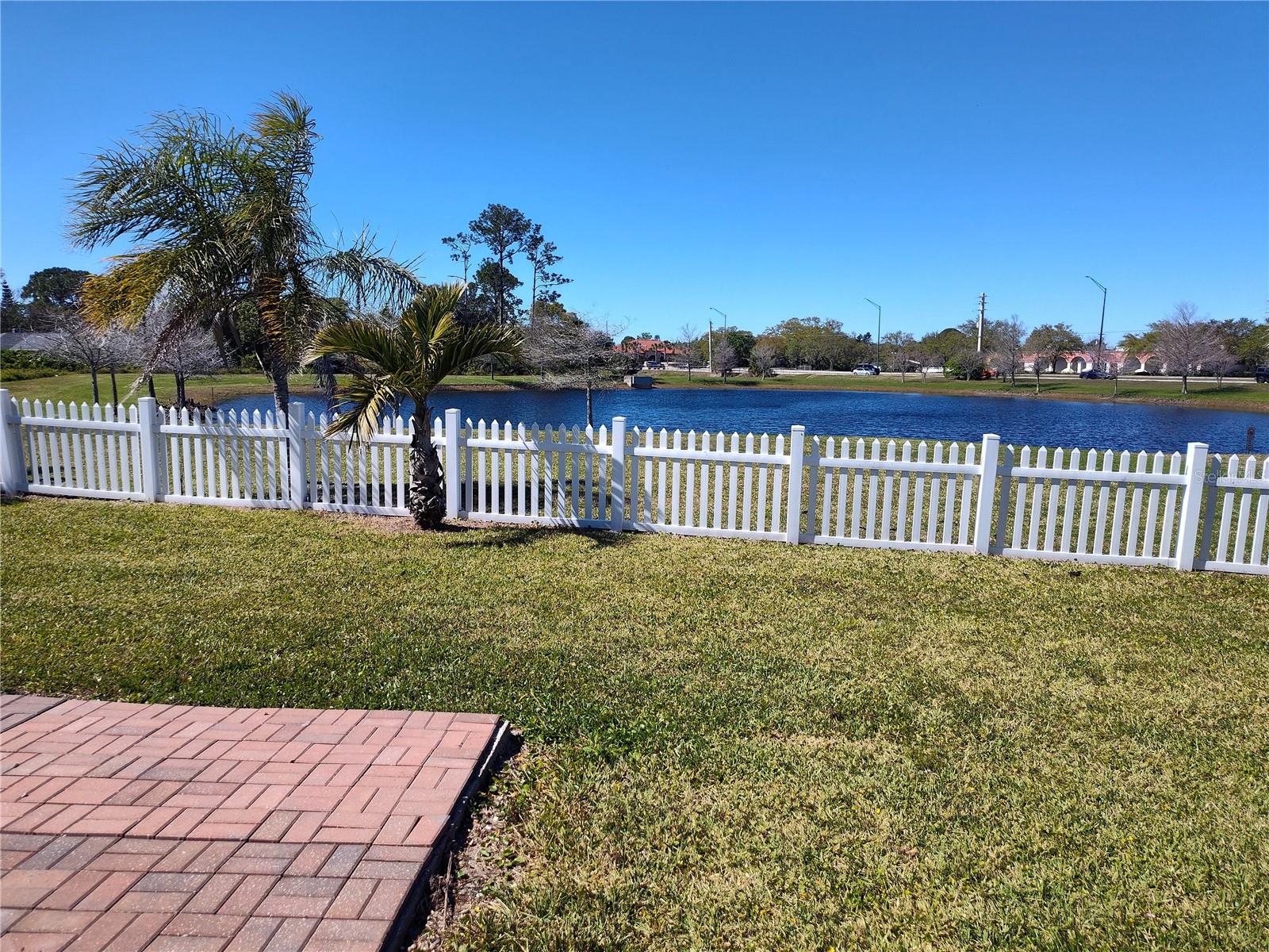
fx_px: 843
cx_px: 634
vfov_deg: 58.9
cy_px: 476
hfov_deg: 73.9
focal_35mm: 23
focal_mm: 5.56
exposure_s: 1/1320
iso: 100
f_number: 1.8
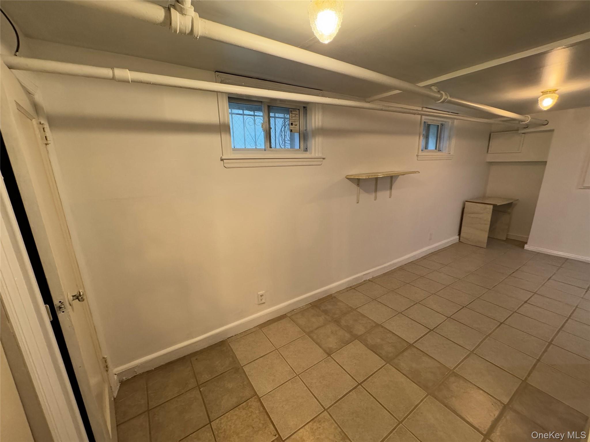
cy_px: 221
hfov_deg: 102.1
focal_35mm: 14
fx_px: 239
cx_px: 295
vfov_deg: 85.7
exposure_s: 1/120
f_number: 2.2
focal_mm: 2.22
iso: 320
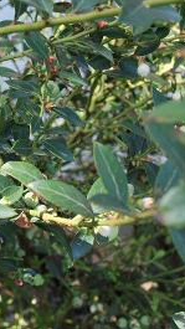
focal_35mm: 76
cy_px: 164
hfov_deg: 15.5
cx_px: -16
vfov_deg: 27.9
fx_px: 663
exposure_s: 1/60
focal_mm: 32
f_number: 8
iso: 200
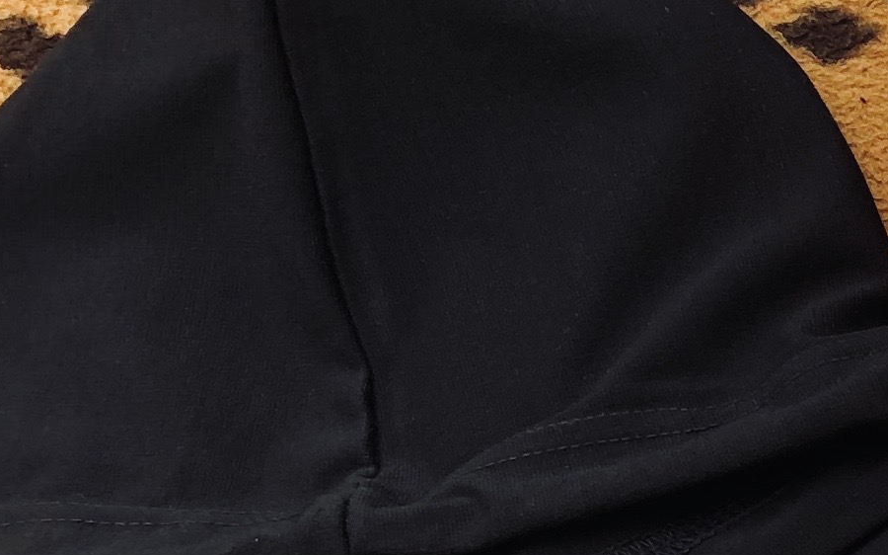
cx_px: 1636
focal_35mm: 133
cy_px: 758
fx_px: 3218
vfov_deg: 9.6
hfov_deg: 13.9
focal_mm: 3.99
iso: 20
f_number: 1.8
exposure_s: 1/350
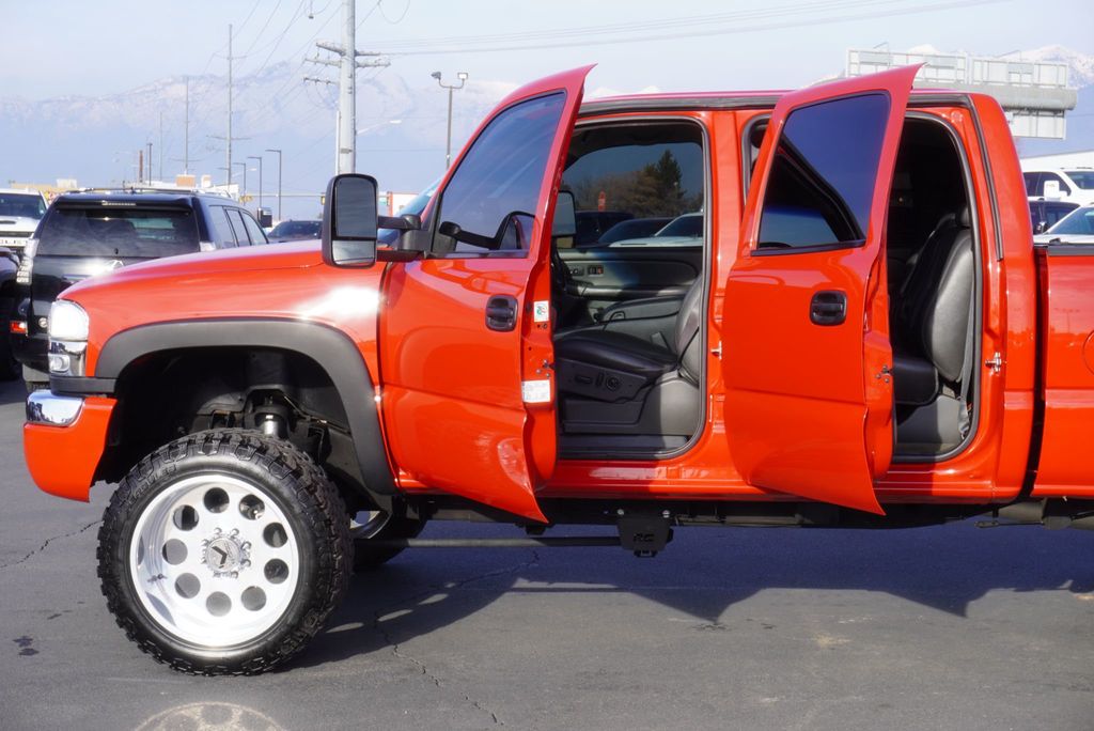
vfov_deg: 23.8
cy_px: 366
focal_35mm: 57
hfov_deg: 35.0
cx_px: 547
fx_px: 1733
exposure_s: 1/100
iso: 100
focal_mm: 38
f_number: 9
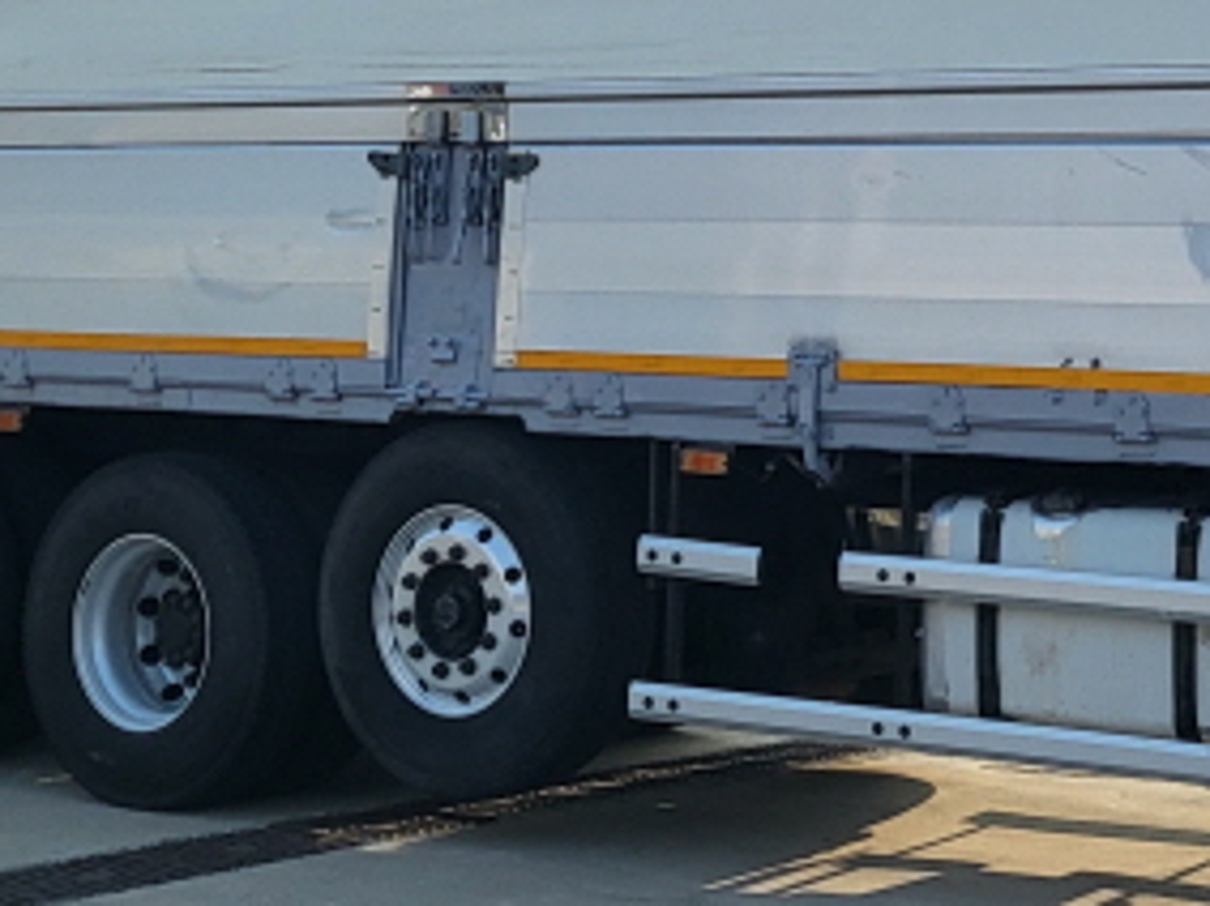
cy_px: 21
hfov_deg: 20.7
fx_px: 3214
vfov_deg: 15.8
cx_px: 1197
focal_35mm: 92
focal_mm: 4.25
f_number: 1.8
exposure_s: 1/1597
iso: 50
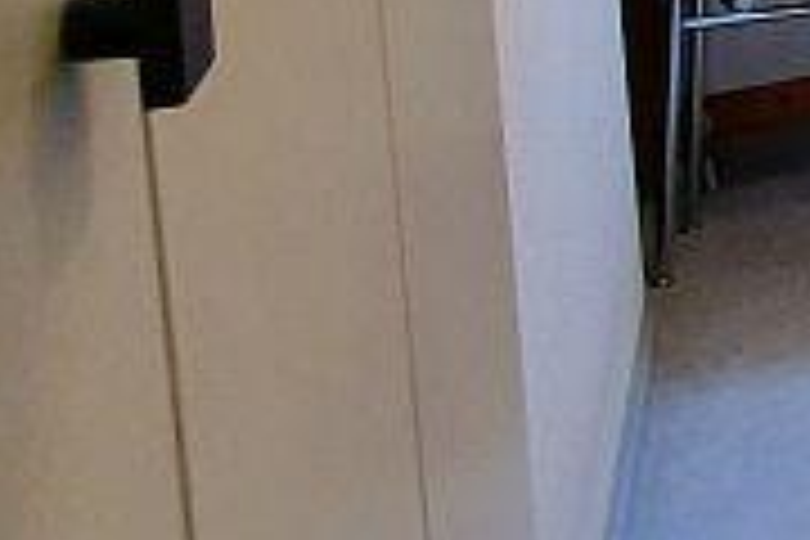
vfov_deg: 15.1
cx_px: 2110
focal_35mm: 77
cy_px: -459
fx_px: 1732
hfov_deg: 13.7
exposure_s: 1/50
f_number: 2.2
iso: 80
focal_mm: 1.8
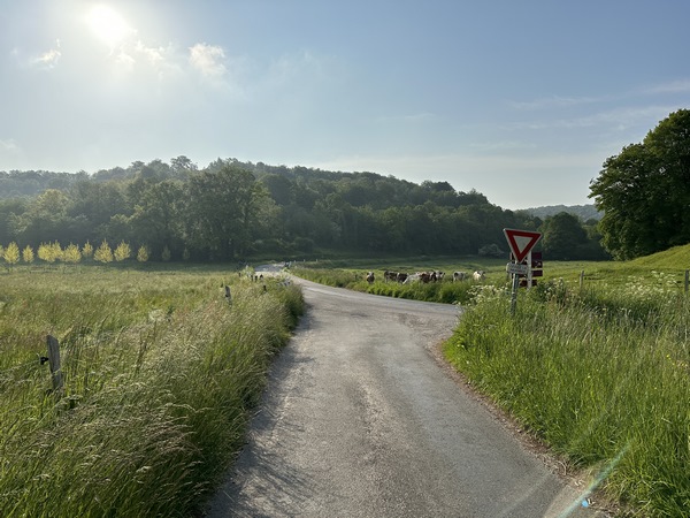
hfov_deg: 71.6
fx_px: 478
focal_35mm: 24
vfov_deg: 56.8
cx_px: 345
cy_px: 259
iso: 80
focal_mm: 6.86
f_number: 1.78
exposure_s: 1/12048
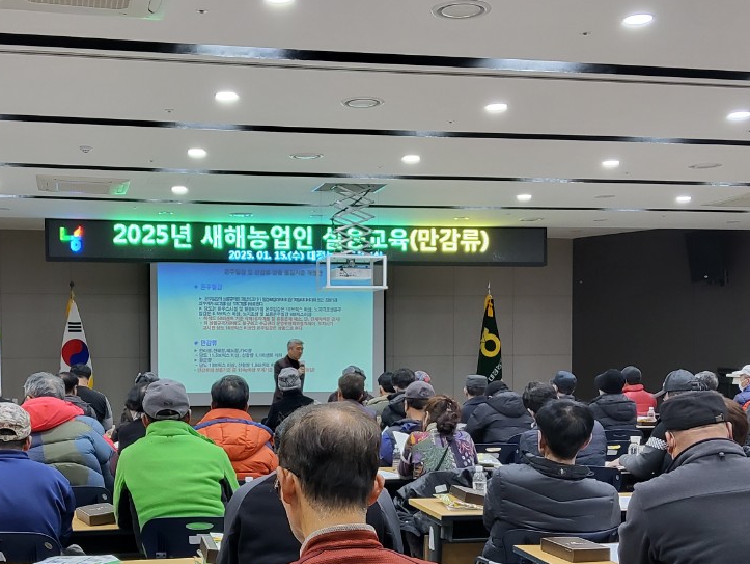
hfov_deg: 40.8
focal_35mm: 46
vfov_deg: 31.3
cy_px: 378
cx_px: 269
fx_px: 997
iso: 160
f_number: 1.8
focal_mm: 3.98
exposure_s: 1/120
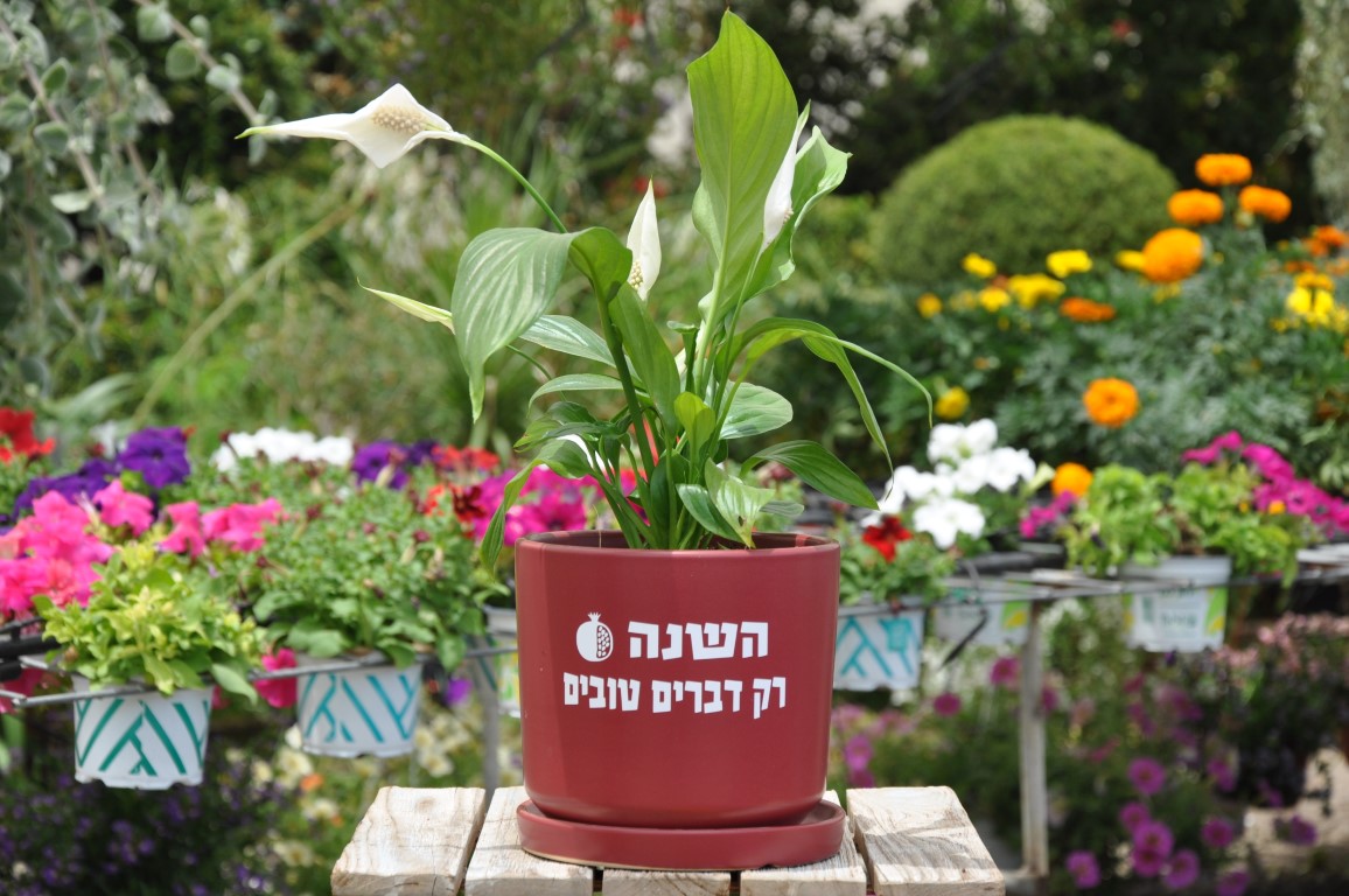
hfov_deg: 19.5
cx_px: 674
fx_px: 3930
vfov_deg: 13.0
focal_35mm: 105
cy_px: 448
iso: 250
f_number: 8
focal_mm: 70
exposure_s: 1/250
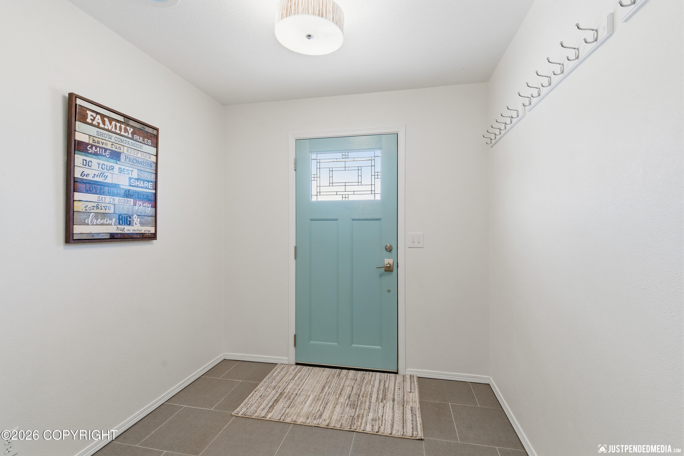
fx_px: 304
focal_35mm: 16
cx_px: 342
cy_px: 228
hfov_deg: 96.7
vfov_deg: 73.7
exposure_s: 1/25
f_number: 8
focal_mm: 16
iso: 100
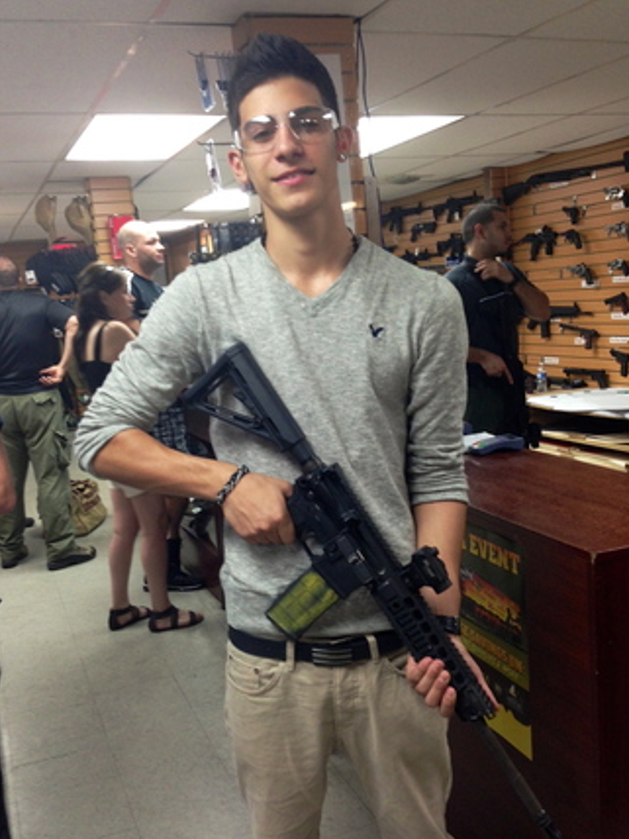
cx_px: 321
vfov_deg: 50.1
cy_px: 435
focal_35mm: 37
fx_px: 896
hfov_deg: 38.7
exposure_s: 1/20
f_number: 2.4
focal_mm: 4.13
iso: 80
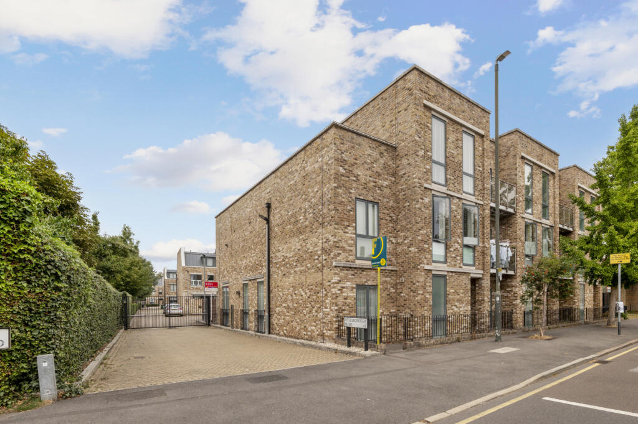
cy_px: 212
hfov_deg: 104.3
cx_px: 319
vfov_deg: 81.1
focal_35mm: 14
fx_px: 248
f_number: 8
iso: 200
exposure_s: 1/200
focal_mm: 14
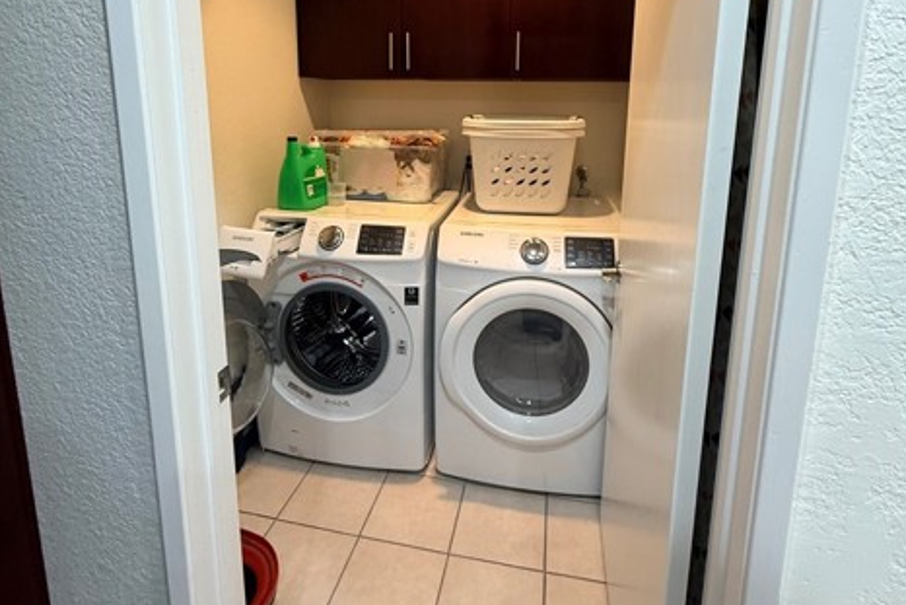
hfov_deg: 83.9
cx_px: 463
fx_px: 503
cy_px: 191
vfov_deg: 60.2
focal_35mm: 20
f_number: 2.2
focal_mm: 2.22
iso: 320
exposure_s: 1/60
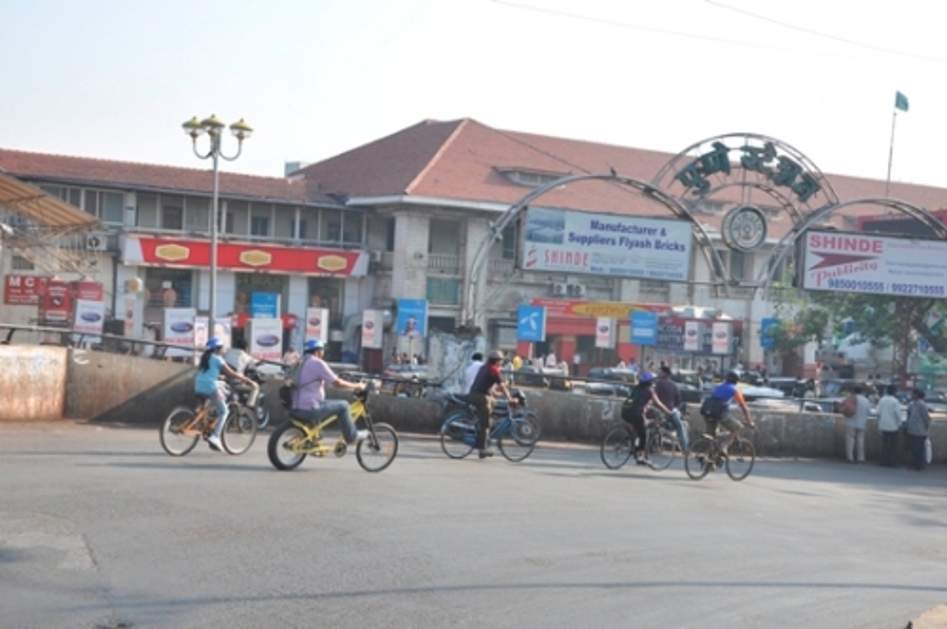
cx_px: 474
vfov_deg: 26.4
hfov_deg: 38.9
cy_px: 314
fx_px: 1340
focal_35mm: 51
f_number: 9
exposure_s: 1/320
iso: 400
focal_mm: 34
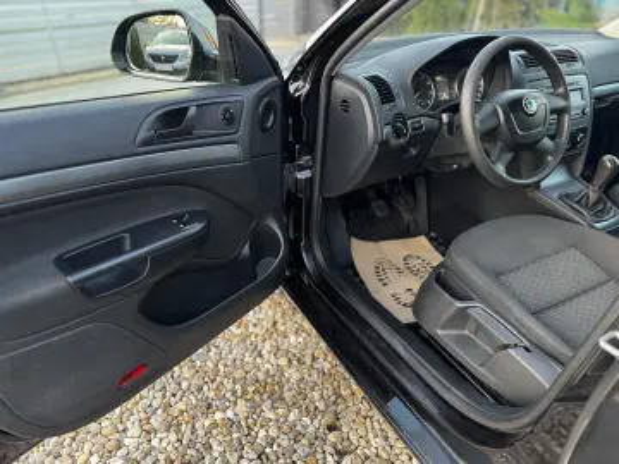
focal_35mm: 24
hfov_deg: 71.6
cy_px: 232
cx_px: 310
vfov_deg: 56.8
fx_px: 429
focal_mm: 6.76
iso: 200
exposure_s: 1/60
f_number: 1.78
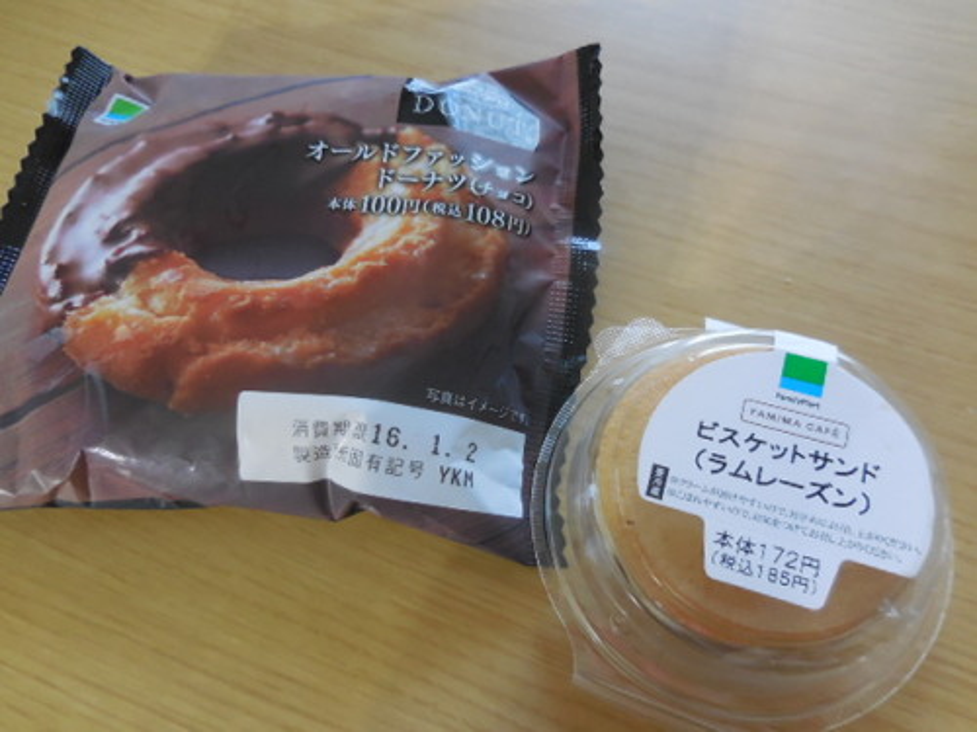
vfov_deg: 54.9
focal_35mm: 25
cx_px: 488
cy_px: 366
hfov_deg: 69.4
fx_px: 706
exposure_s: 1/10
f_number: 3.3
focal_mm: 4.5
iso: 400
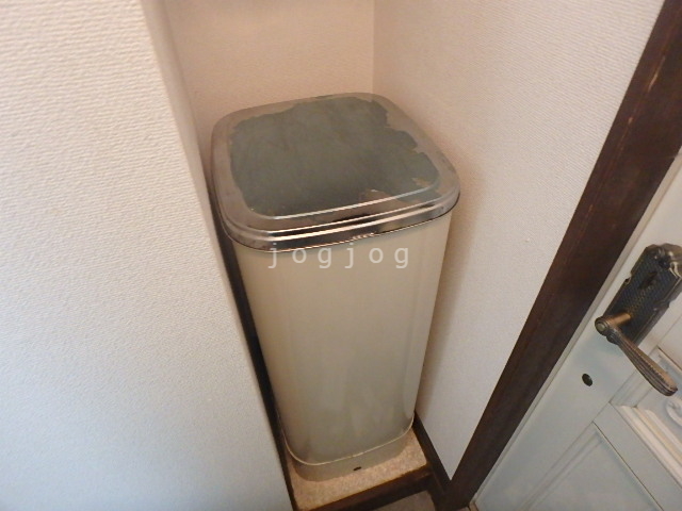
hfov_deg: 79.0
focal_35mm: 21
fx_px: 414
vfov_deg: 63.4
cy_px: 256
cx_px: 341
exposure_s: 1/8
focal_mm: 3.7
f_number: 3.5
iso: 800
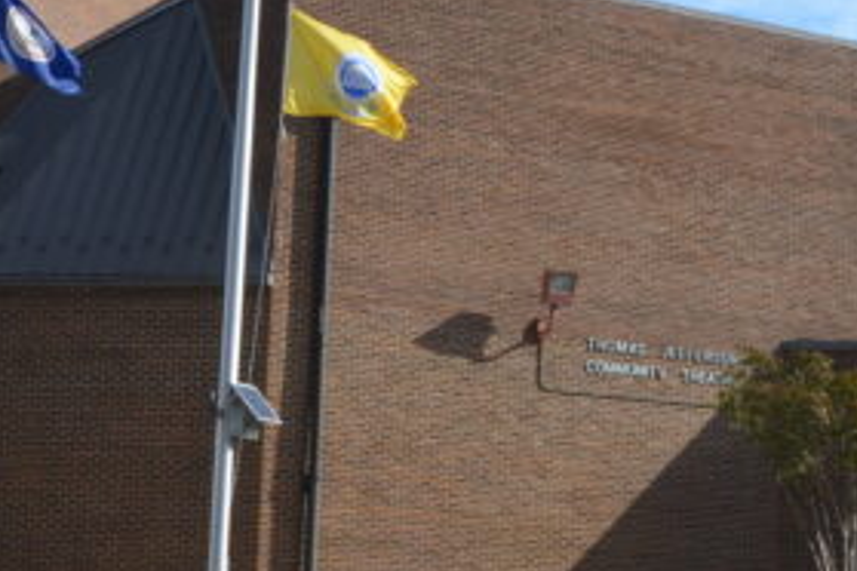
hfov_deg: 20.6
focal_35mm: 99
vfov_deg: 13.8
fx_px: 2357
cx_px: 488
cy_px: 221
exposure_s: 1/250
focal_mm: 18
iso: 100
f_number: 8
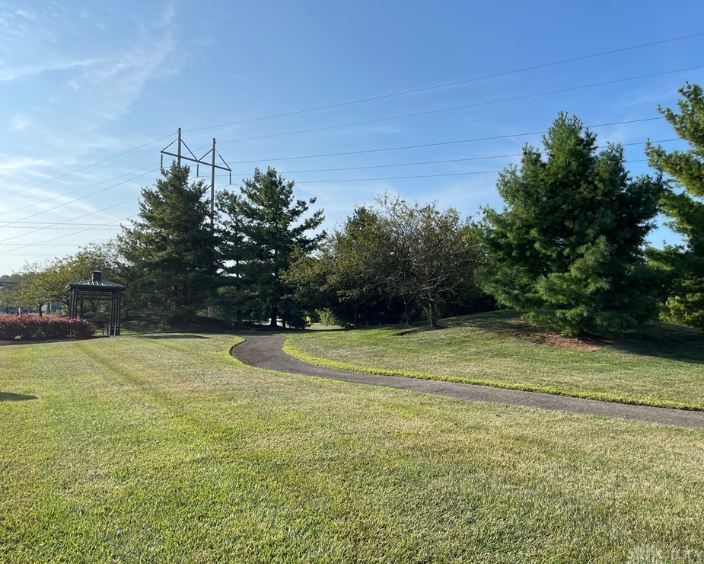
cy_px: 285
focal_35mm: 27
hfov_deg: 64.0
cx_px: 380
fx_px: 563
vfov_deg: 53.2
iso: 32
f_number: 1.6
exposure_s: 1/3165
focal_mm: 5.1
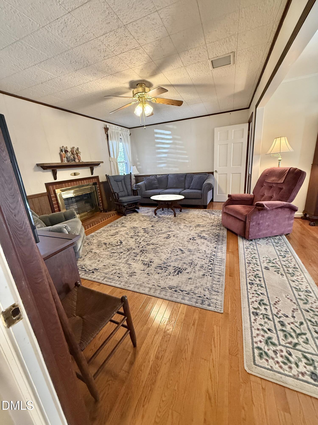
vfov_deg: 102.1
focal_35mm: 14
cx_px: 159
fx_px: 171
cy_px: 212
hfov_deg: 85.7
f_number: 2.2
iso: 320
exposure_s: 1/60
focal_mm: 2.22
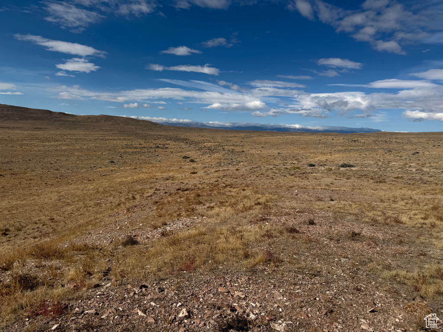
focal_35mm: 24
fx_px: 307
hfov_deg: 71.6
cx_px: 222
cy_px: 166
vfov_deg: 56.8
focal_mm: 6.76
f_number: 1.78
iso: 80
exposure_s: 1/10309
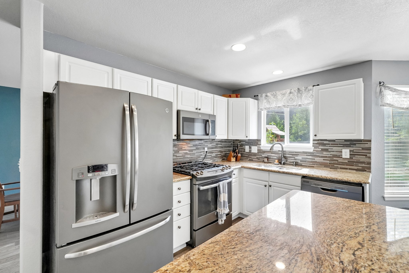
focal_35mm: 15
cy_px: 136
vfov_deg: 77.3
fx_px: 170
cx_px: 204
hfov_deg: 100.4
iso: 800
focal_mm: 10
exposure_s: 1/25
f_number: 8
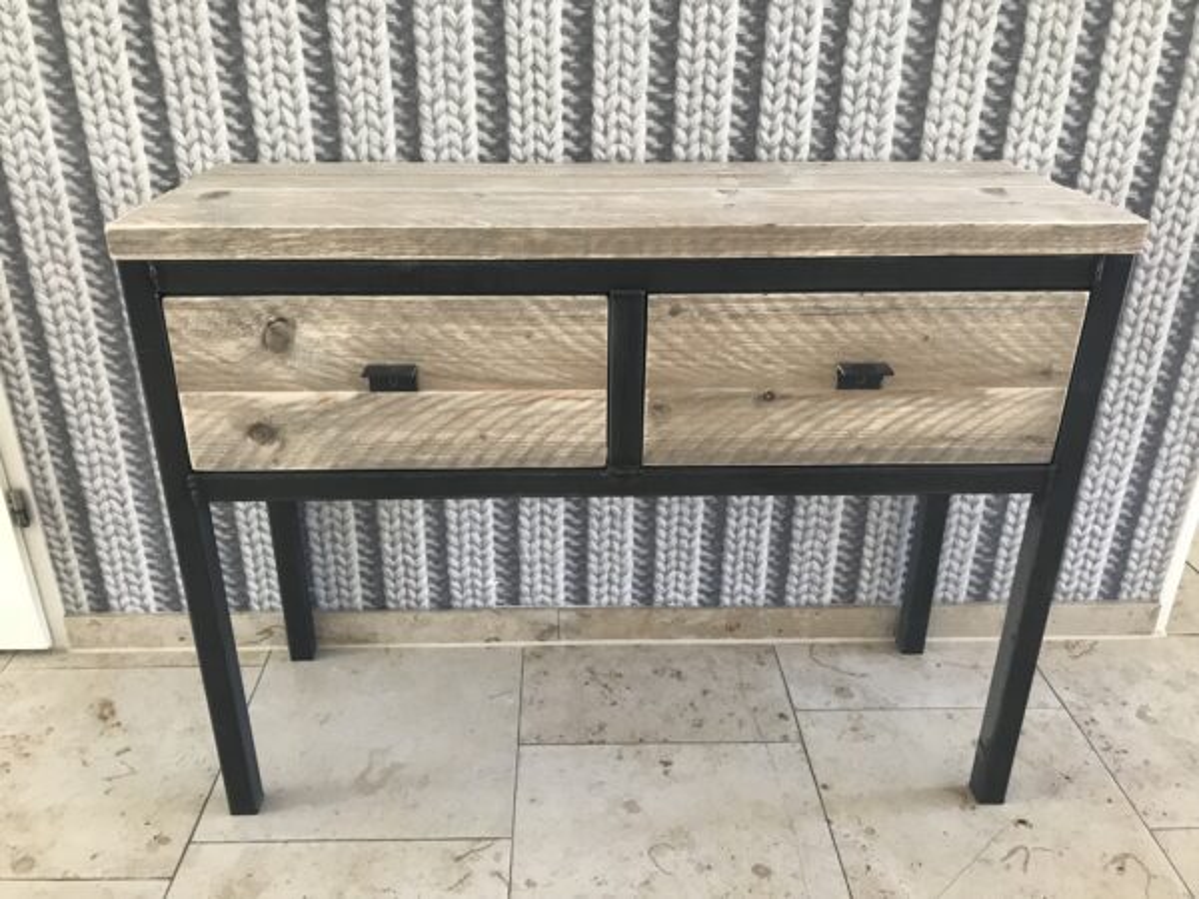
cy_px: 450
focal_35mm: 28
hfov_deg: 63.4
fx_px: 970
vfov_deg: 49.7
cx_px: 600
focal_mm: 3.99
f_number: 1.8
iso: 50
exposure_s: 1/17
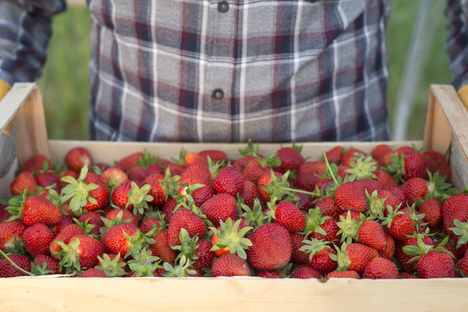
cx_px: 234
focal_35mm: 50
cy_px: 156
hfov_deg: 39.6
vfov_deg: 27.0
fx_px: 650
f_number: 4
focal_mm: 50
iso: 320
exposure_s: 1/250
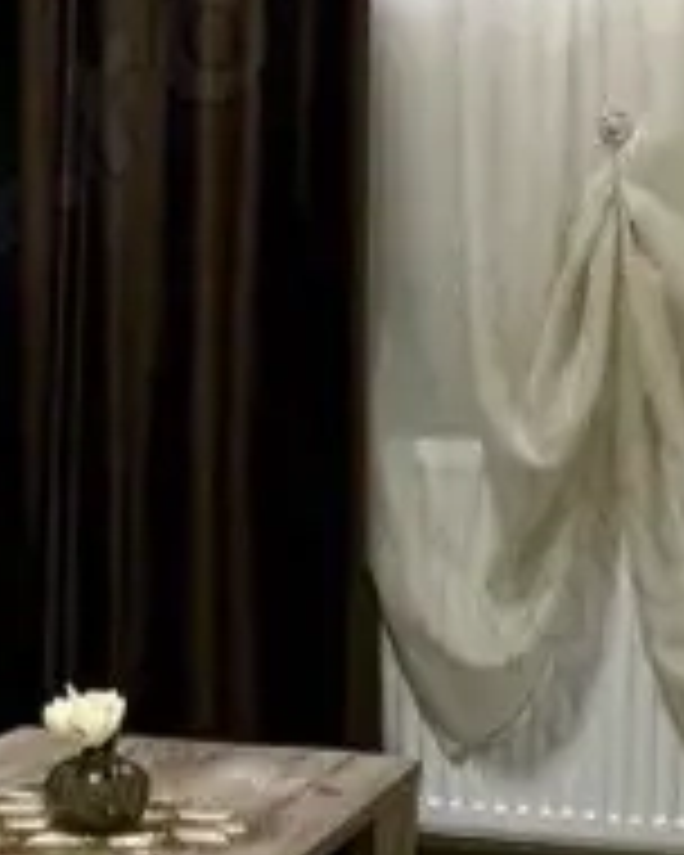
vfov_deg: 21.5
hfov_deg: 17.1
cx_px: 90
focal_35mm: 89
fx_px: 2252
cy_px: 504
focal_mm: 1.57
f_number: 1.8
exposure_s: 1/60
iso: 320
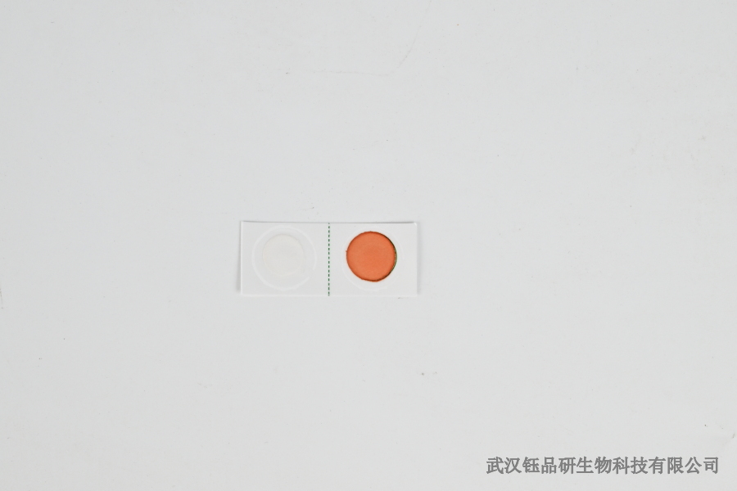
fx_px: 1535
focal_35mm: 75
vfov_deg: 18.2
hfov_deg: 27.0
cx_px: 368
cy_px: 246
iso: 800
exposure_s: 1/125
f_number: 11
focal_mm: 50
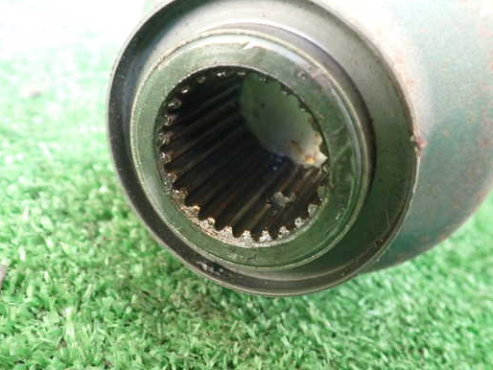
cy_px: 187
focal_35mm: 35
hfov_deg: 52.6
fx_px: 499
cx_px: 240
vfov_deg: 40.7
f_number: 2.3
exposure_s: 1/30
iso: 640
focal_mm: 5.4
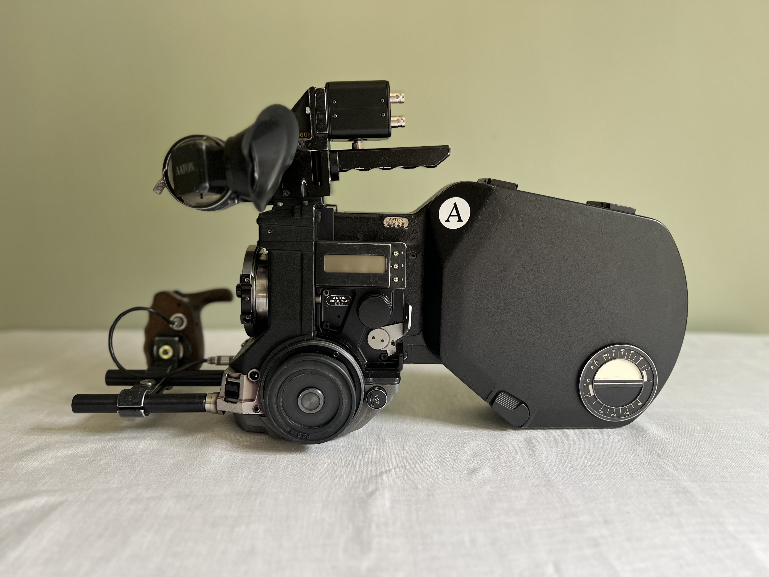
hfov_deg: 67.3
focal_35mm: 26
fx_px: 578
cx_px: 384
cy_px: 288
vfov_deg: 53.1
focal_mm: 5.7
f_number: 1.5
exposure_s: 1/106
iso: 125
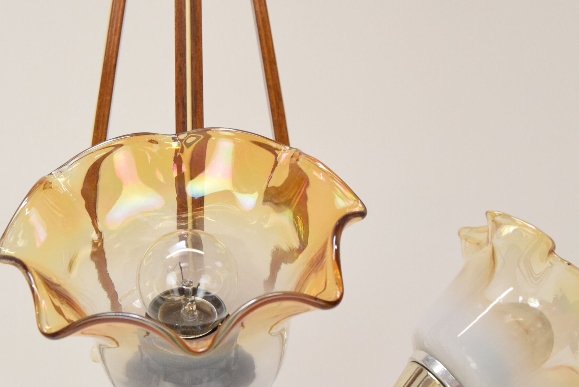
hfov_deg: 29.0
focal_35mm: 69
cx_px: 190
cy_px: 284
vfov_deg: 19.6
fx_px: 1110
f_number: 8
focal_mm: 26
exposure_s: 1/250
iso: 1600
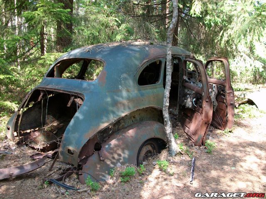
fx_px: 246
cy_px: 100
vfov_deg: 44.2
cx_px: 133
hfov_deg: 56.8
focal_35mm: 32
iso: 80
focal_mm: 5.7
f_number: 2.9
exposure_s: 1/46.3
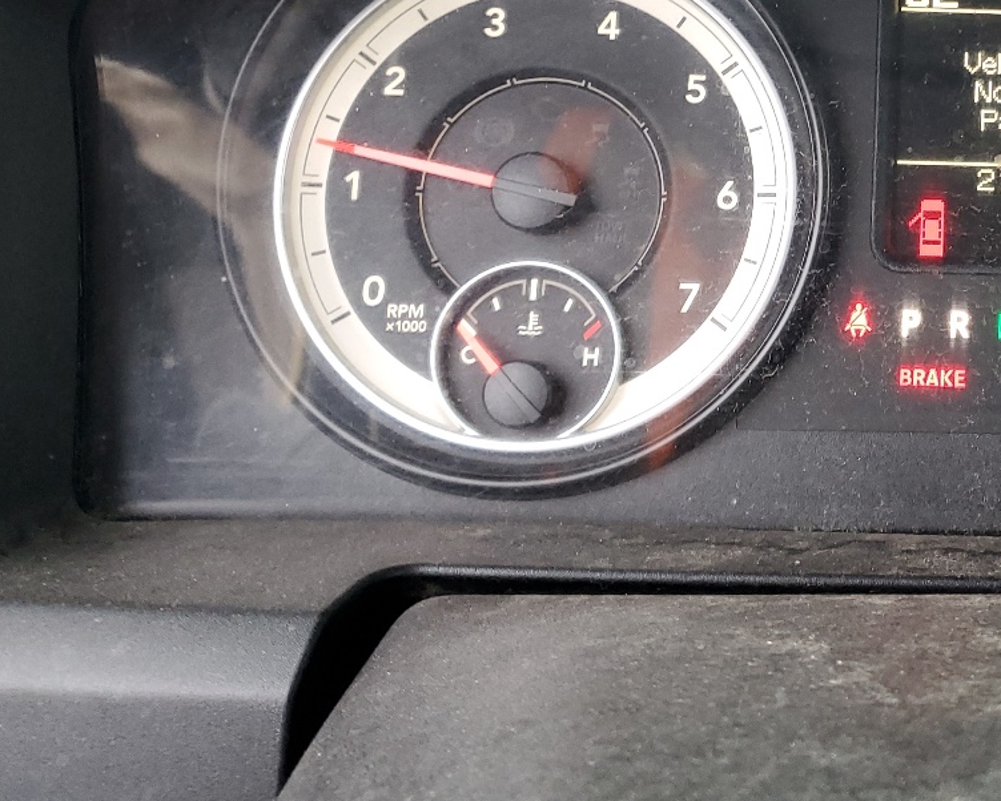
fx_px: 1600
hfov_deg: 32.5
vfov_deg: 27.3
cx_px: 956
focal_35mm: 54
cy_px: 102
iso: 118
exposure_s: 1/60.2
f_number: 1.5
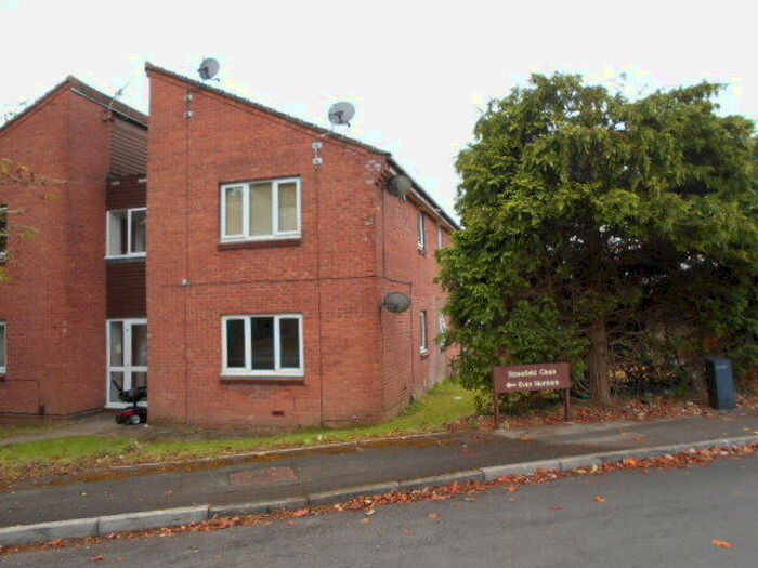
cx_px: 379
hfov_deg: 67.3
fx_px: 569
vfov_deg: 53.1
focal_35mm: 26
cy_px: 284
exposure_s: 1/100
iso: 80
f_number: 3.2
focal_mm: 4.6
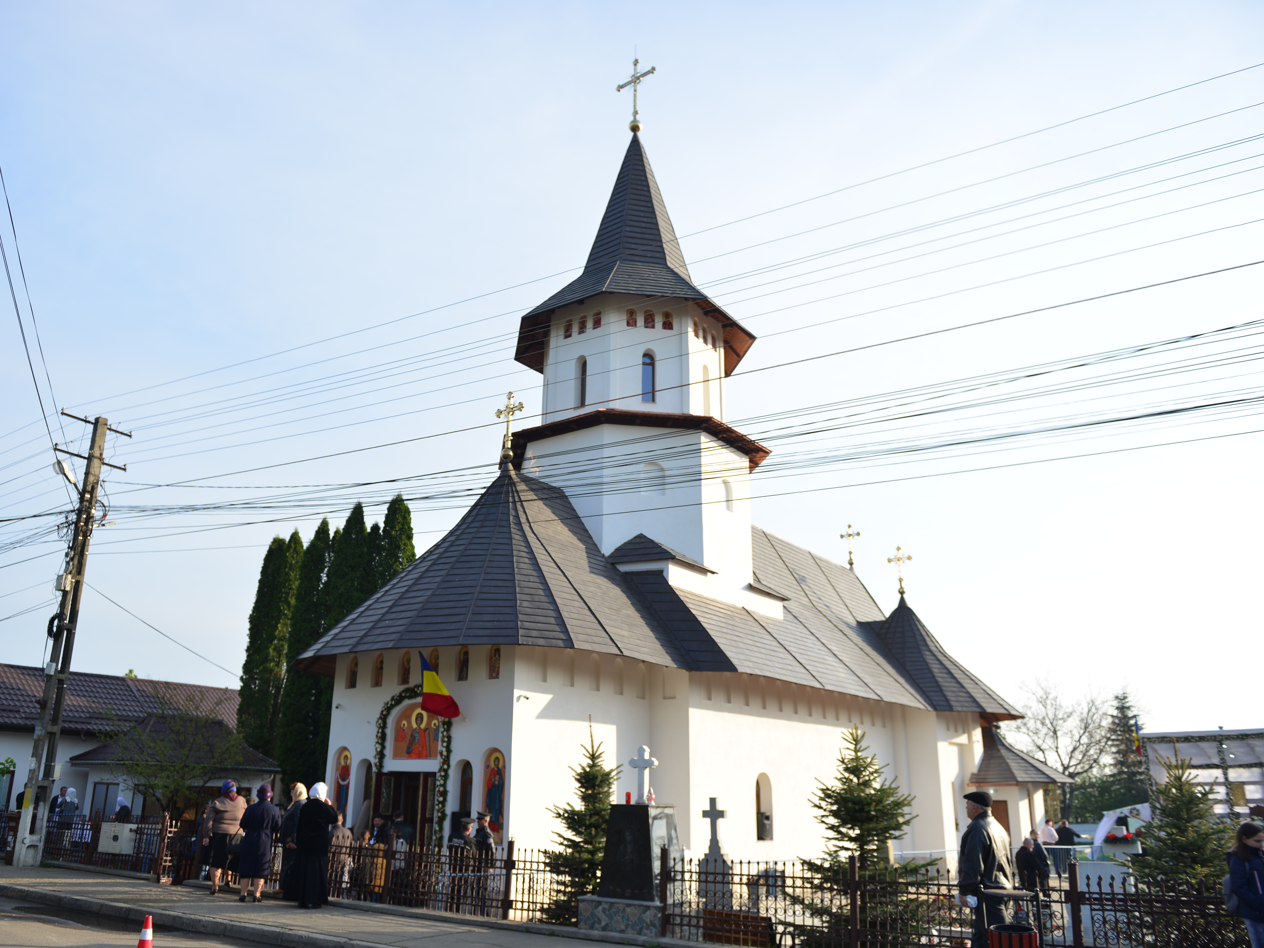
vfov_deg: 53.1
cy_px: 474
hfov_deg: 67.2
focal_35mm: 26
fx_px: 949
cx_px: 586
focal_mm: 24
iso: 100
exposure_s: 1/640
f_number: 2.8
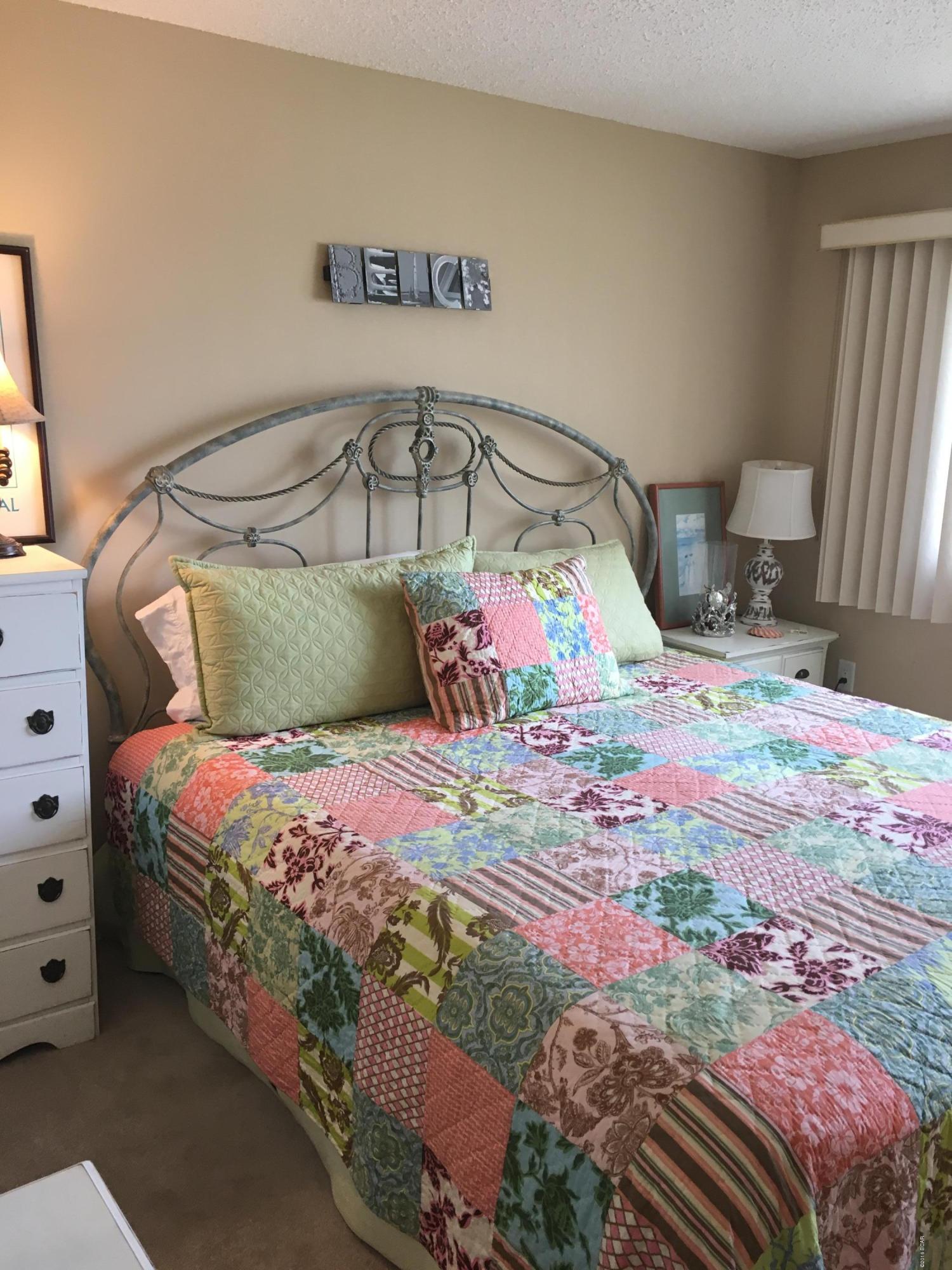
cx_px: 476
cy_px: 635
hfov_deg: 48.2
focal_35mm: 29
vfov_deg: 61.7
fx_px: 1063
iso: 50
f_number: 2.2
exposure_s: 1/30
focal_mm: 4.15
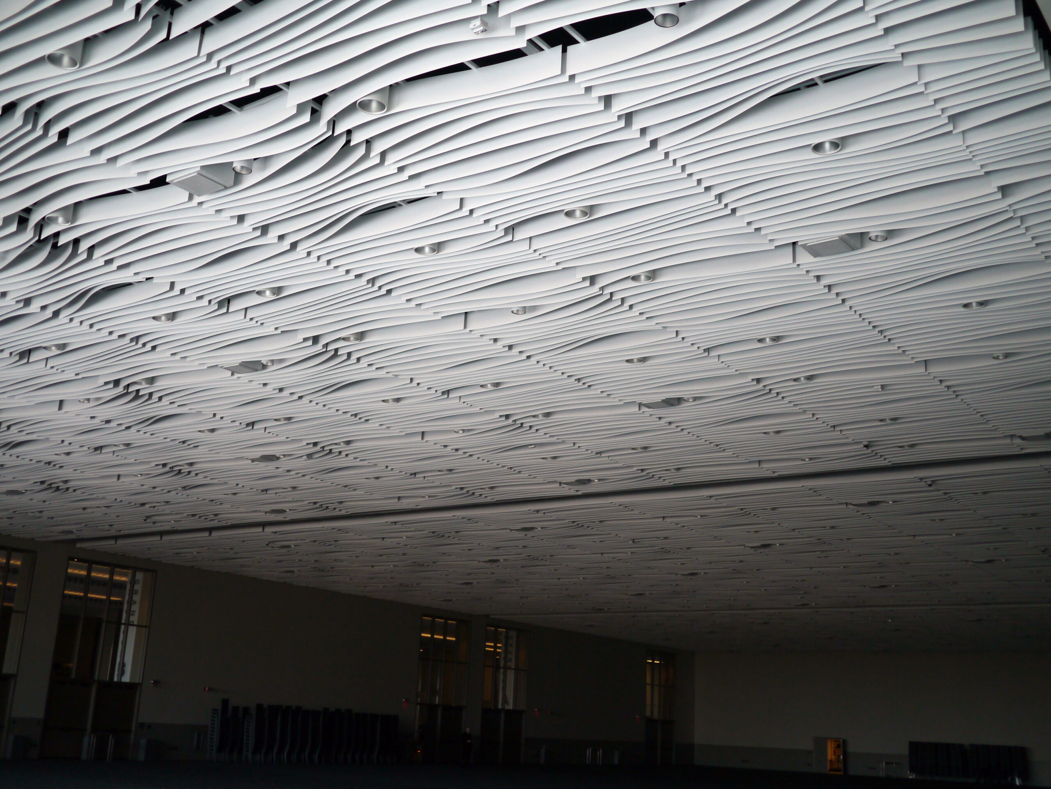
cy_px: 394
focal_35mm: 40
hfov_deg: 46.8
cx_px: 526
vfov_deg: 36.0
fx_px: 1215
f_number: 1.8
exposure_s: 1/1000
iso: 400
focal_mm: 20
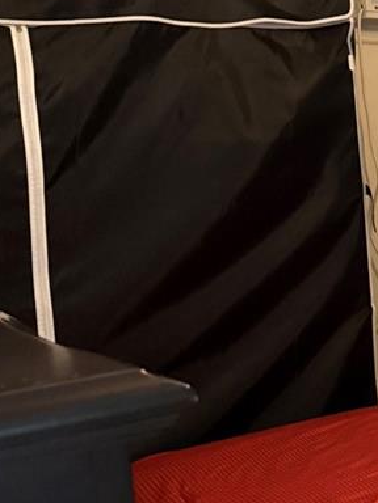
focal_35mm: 75
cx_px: 581
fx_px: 1092
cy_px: 304
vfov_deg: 25.9
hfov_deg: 17.5
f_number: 1.78
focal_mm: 6.76
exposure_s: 1/30
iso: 1000
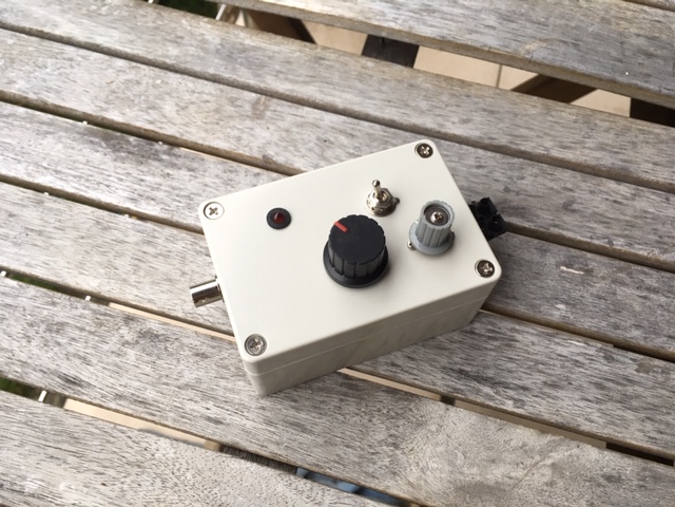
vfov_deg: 48.2
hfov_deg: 61.7
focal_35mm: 29
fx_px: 565
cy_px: 254
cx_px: 338
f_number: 2.2
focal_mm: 4.15
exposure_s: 1/33
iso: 25
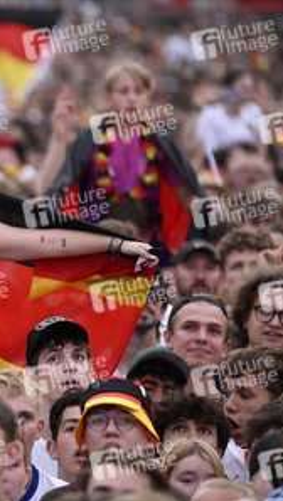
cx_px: -80
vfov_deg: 6.8
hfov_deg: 3.8
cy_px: 250
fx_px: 4222
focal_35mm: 317
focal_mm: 200
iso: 3200
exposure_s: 1/2000
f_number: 2.8
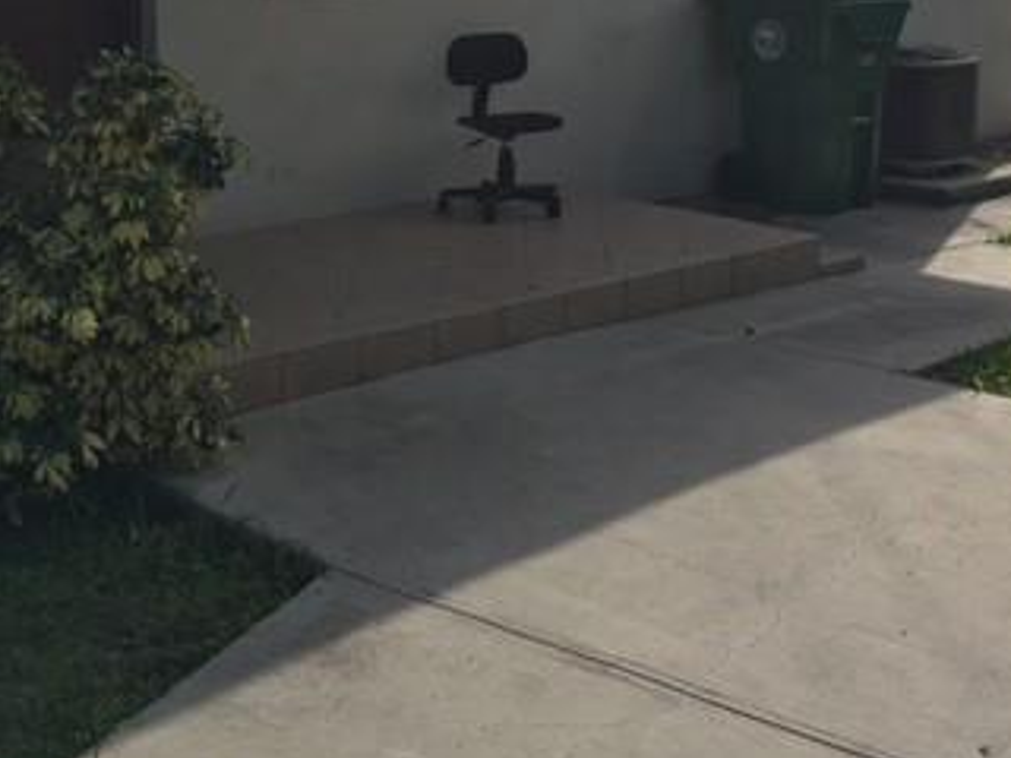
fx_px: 1694
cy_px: 92
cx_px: 452
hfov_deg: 33.2
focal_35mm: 58
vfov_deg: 24.6
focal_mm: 4.15
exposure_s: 1/1832
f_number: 2.2
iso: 25
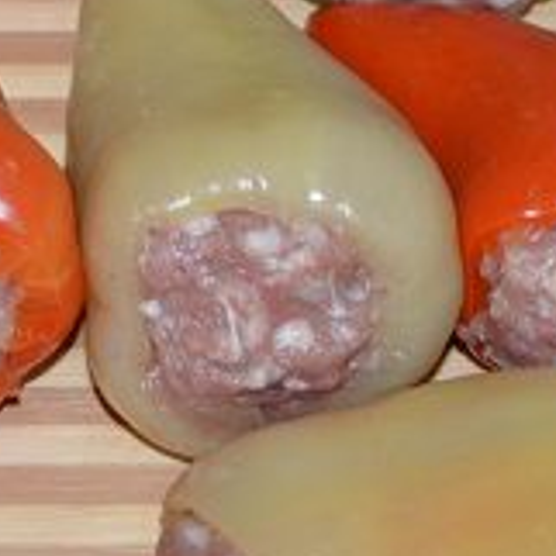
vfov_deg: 7.5
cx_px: 48
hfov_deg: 7.5
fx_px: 4234
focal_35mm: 233
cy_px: 111
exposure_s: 1/60
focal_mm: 42
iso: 1000
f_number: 5
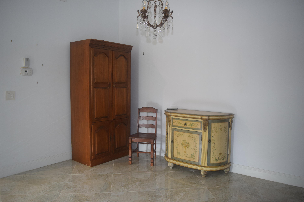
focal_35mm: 27
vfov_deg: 47.9
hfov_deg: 67.4
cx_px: 152
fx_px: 228
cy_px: 101
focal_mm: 18
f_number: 4.5
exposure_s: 1/80
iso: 800
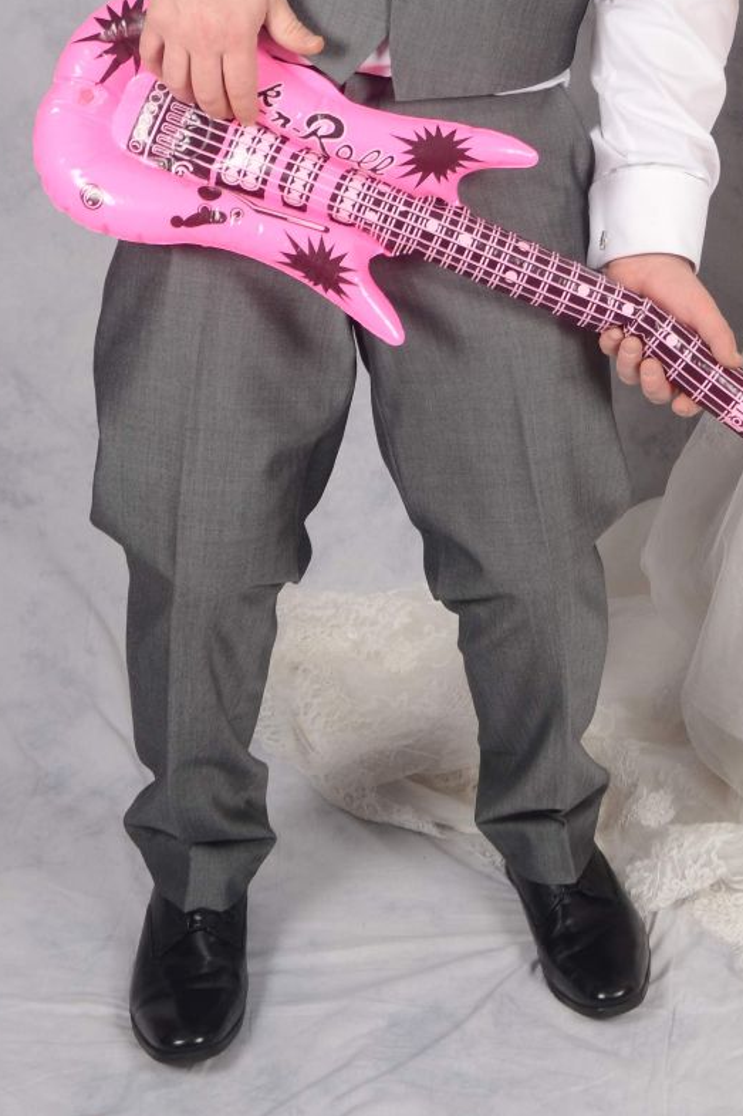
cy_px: 4
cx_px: 742
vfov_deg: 25.4
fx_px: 2354
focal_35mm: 76
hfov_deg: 17.5
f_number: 5.6
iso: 200
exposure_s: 1/125
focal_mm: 22
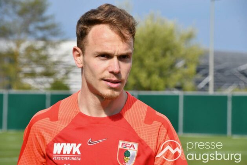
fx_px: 1750
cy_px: 82
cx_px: 124
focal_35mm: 255
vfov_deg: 5.4
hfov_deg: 8.1
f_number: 14
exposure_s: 1/800
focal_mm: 170
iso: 500
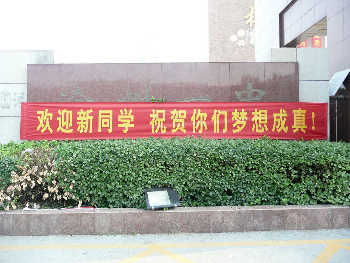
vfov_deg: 49.7
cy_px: 132
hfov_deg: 63.4
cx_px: 175
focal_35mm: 28
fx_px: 283
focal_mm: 4.6
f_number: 3.3
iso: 100
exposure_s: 1/80
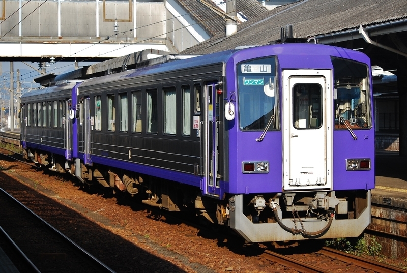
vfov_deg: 16.6
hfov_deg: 24.6
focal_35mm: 82
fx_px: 935
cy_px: 136
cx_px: 204
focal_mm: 55
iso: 200
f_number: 4.5
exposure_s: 1/800
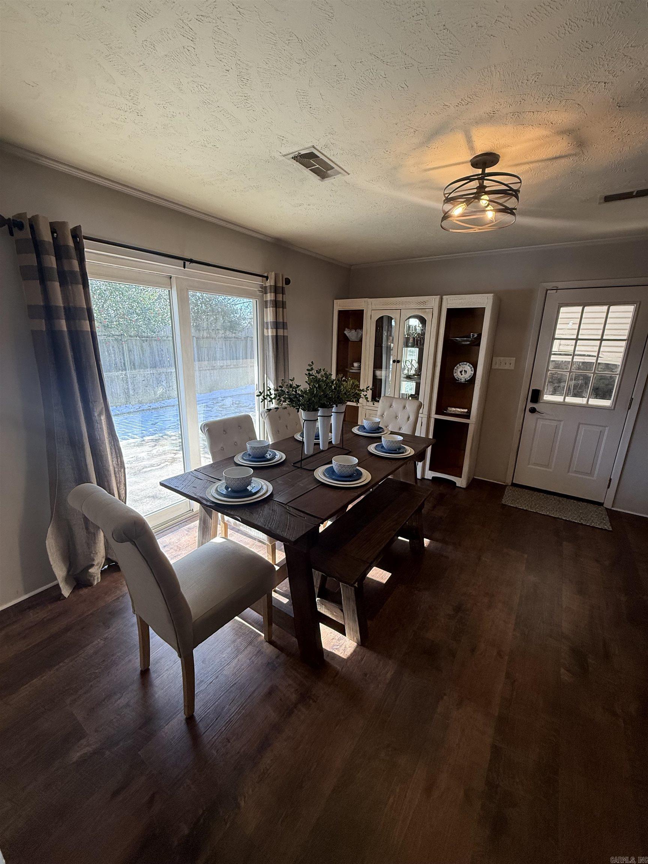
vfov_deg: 102.1
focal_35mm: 14
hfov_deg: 85.7
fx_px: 349
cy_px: 432
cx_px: 324
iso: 200
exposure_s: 1/120
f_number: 2.2
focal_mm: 2.22
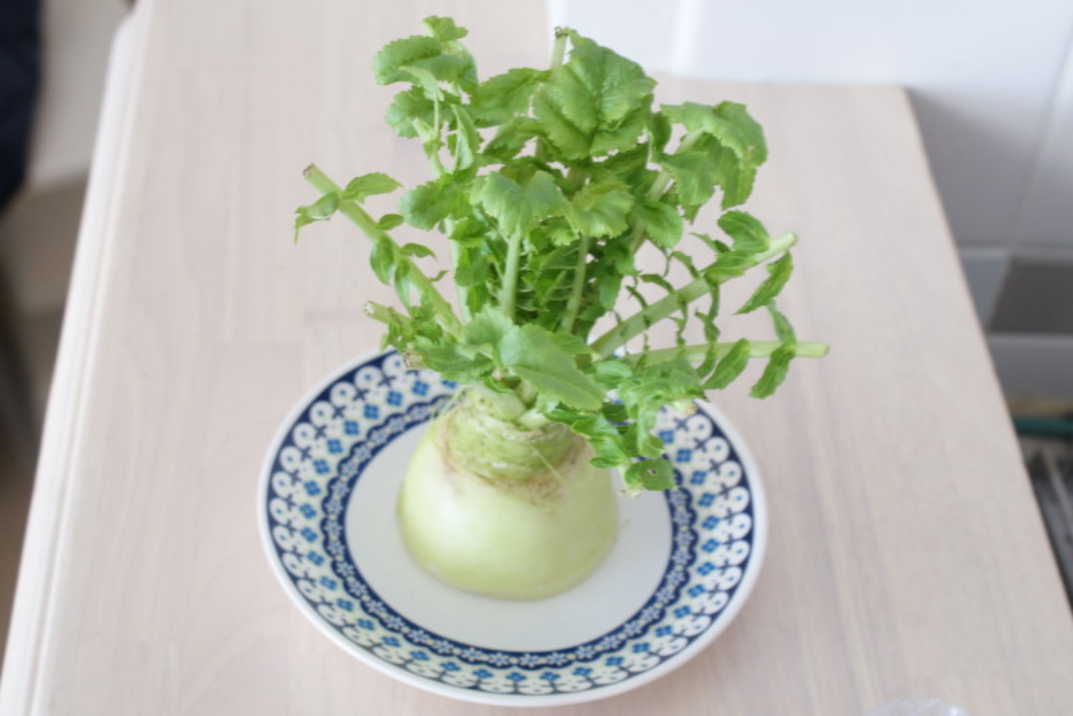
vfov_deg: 25.8
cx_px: 536
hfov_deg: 37.8
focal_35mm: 52
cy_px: 358
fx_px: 1565
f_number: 5.6
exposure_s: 1/4
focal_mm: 35
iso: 400
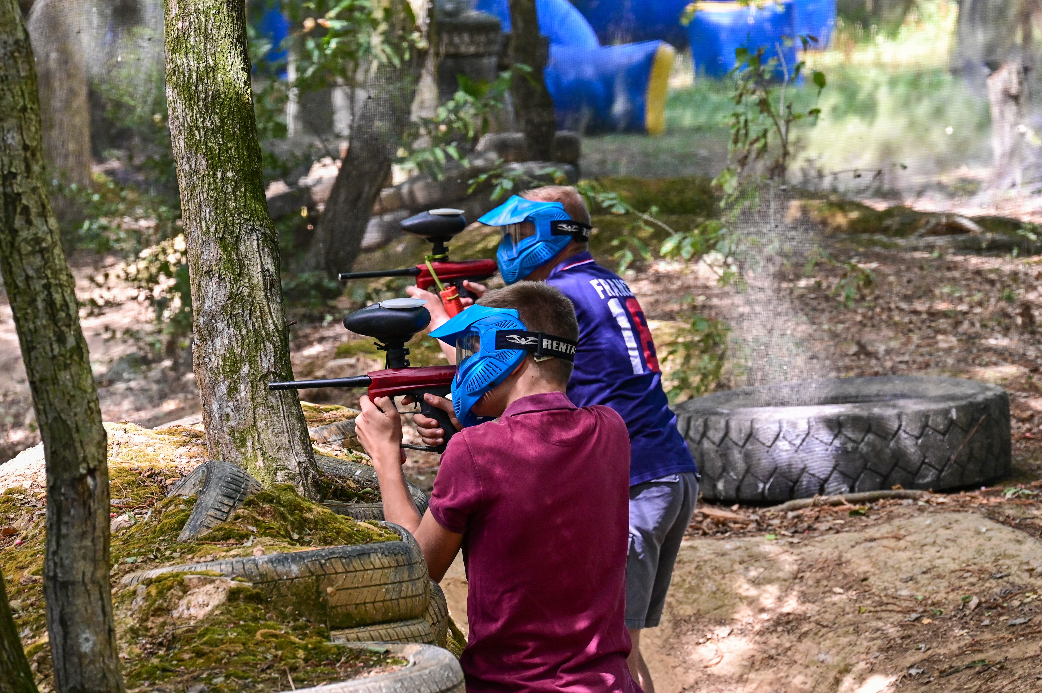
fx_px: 4744
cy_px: 327
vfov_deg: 8.4
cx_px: 522
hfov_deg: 12.5
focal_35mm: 164
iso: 2200
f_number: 8
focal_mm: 155
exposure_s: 1/200
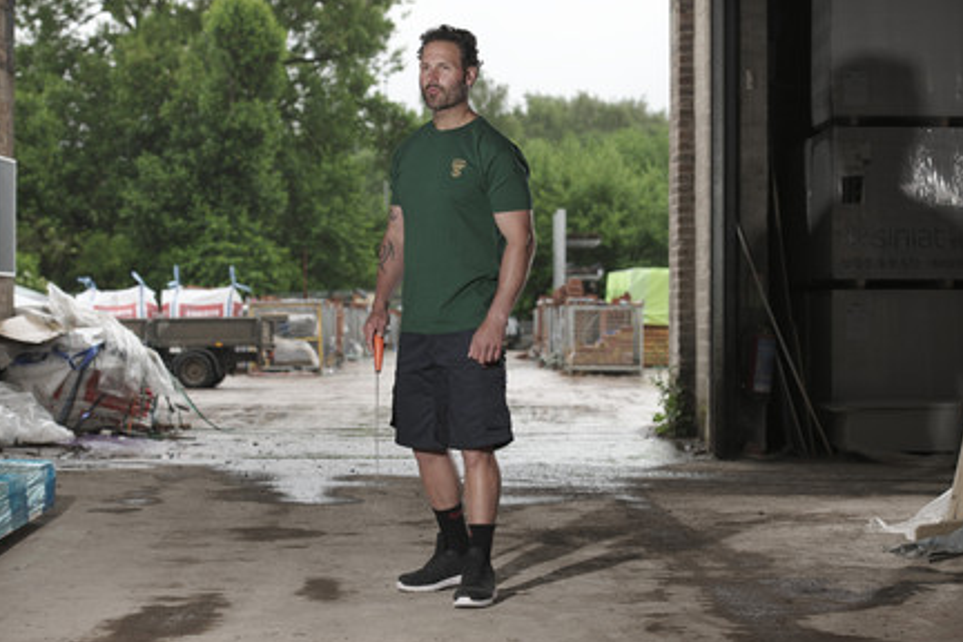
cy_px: 313
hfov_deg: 25.1
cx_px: 513
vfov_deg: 16.9
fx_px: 2167
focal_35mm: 81
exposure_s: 1/250
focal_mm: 70
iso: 160
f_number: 4.5
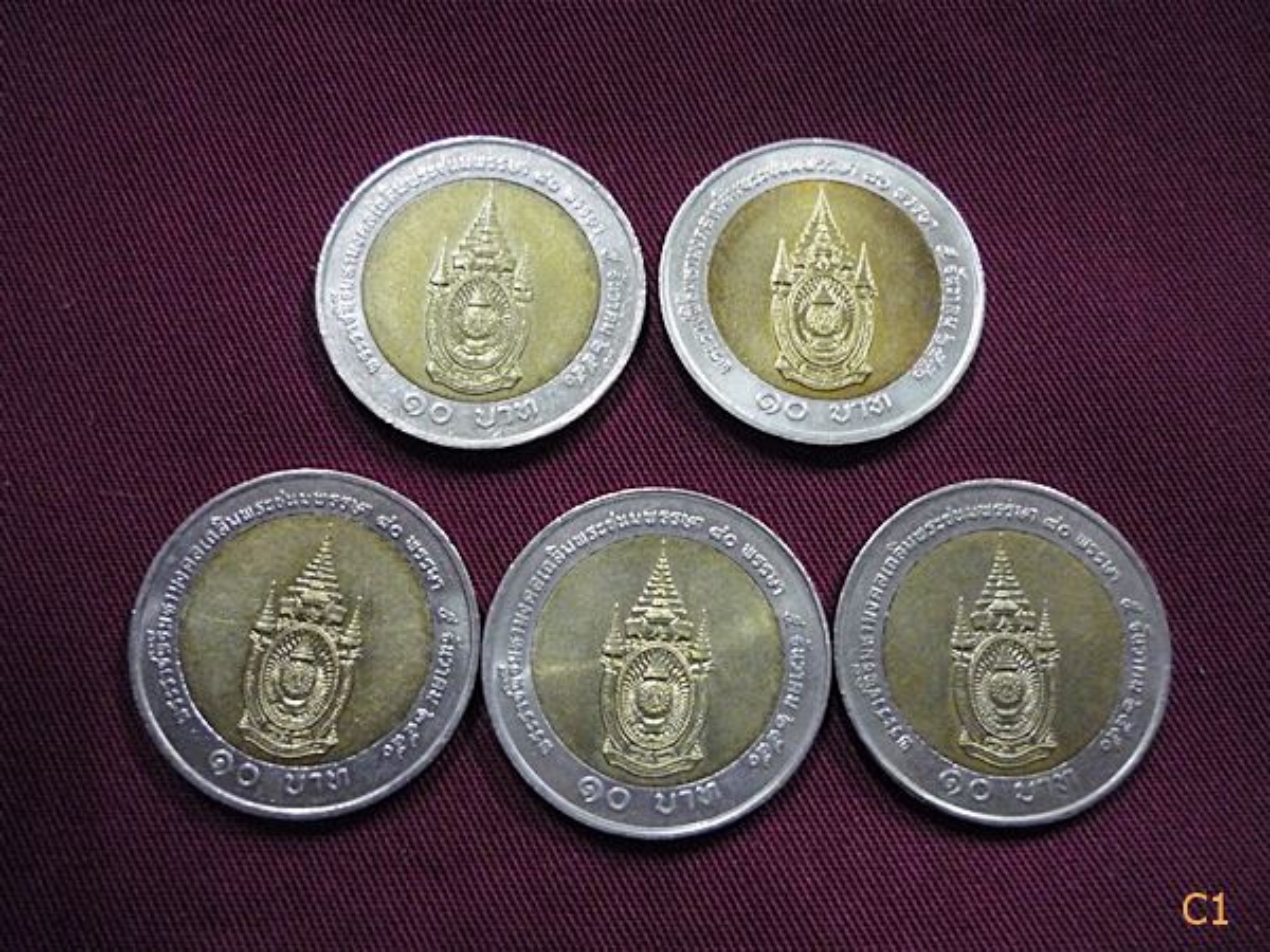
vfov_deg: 42.9
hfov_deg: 55.4
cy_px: 476
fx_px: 1211
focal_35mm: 33
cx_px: 635
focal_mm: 5.5
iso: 400
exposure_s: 1/8
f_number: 2.8
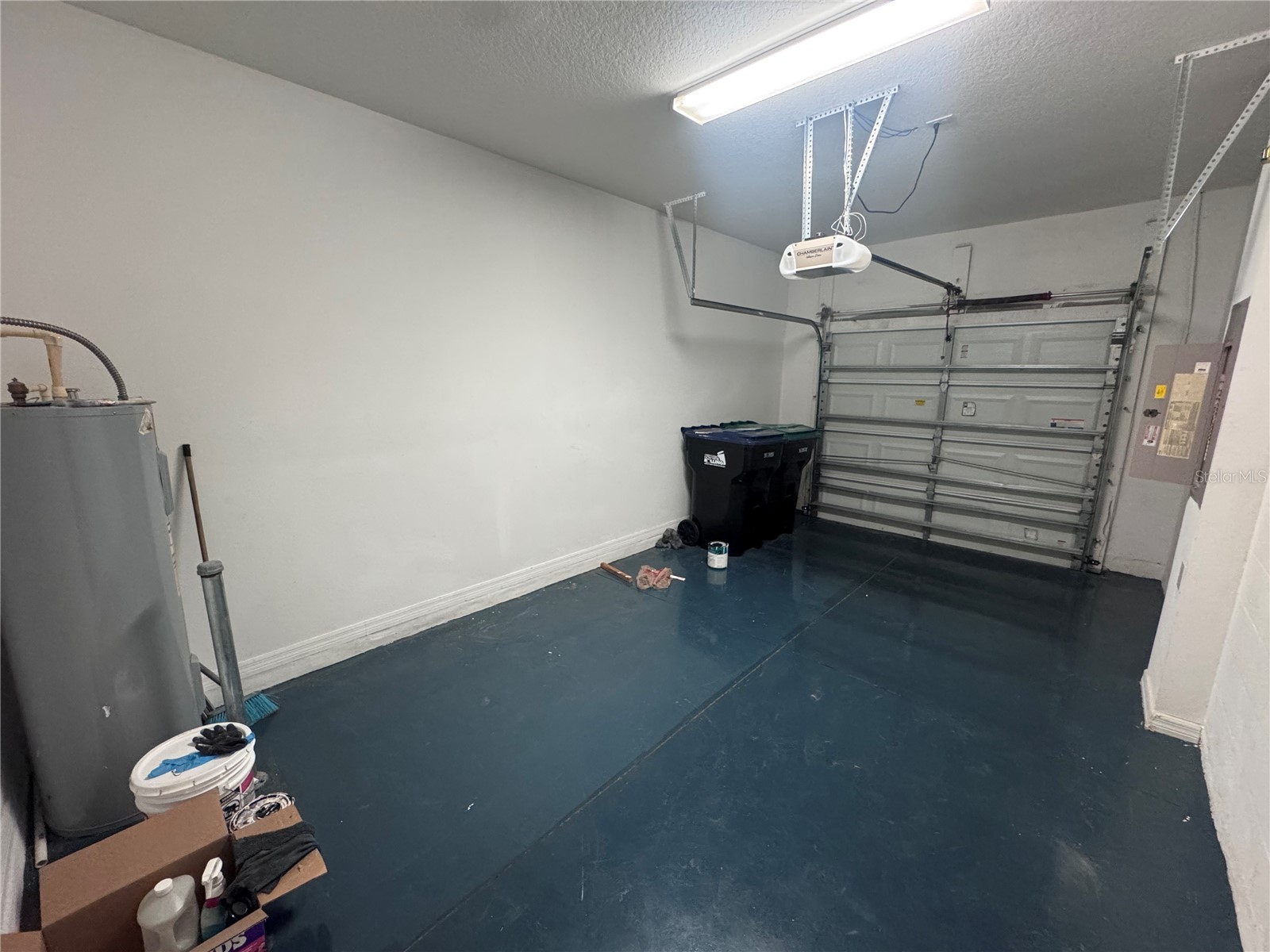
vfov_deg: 85.7
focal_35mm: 14
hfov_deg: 102.1
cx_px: 635
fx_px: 514
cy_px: 476
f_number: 2.2
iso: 400
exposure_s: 1/60
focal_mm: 2.22
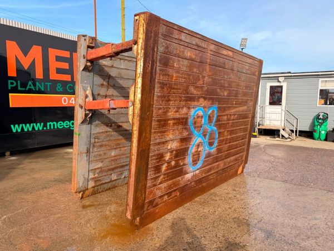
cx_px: 167
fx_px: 232
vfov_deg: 56.8
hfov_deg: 71.6
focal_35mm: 24
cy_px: 126
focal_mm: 6.76
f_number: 1.78
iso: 80
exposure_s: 1/1901
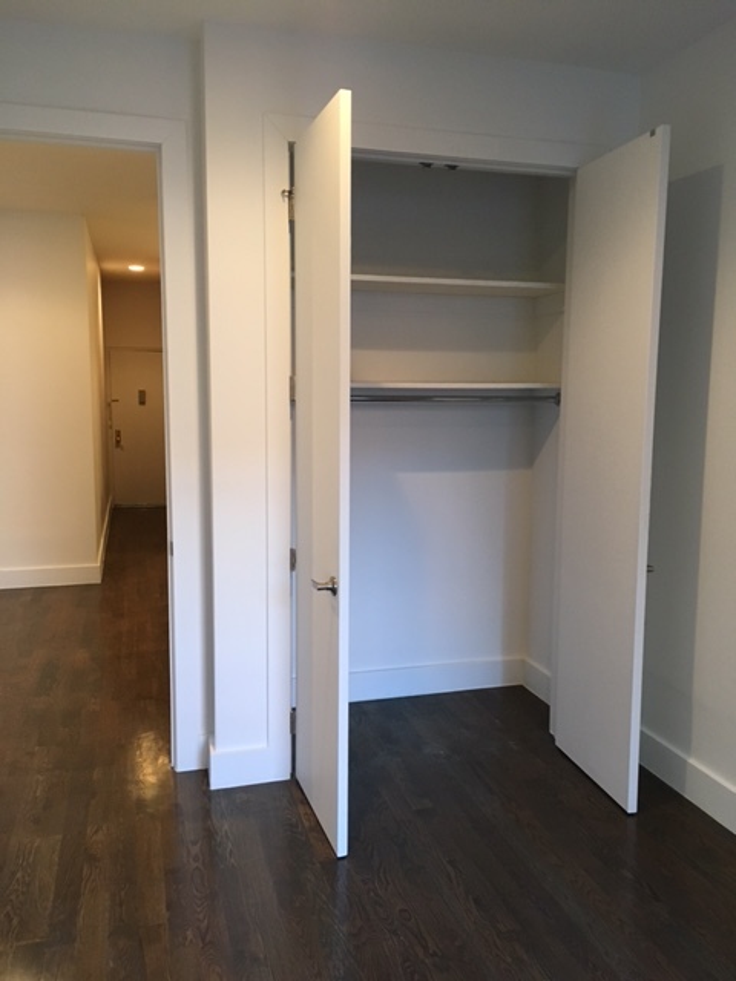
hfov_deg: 48.2
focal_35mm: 29
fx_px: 822
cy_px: 490
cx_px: 368
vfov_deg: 61.7
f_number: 2.2
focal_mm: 4.15
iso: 125
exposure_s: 1/30
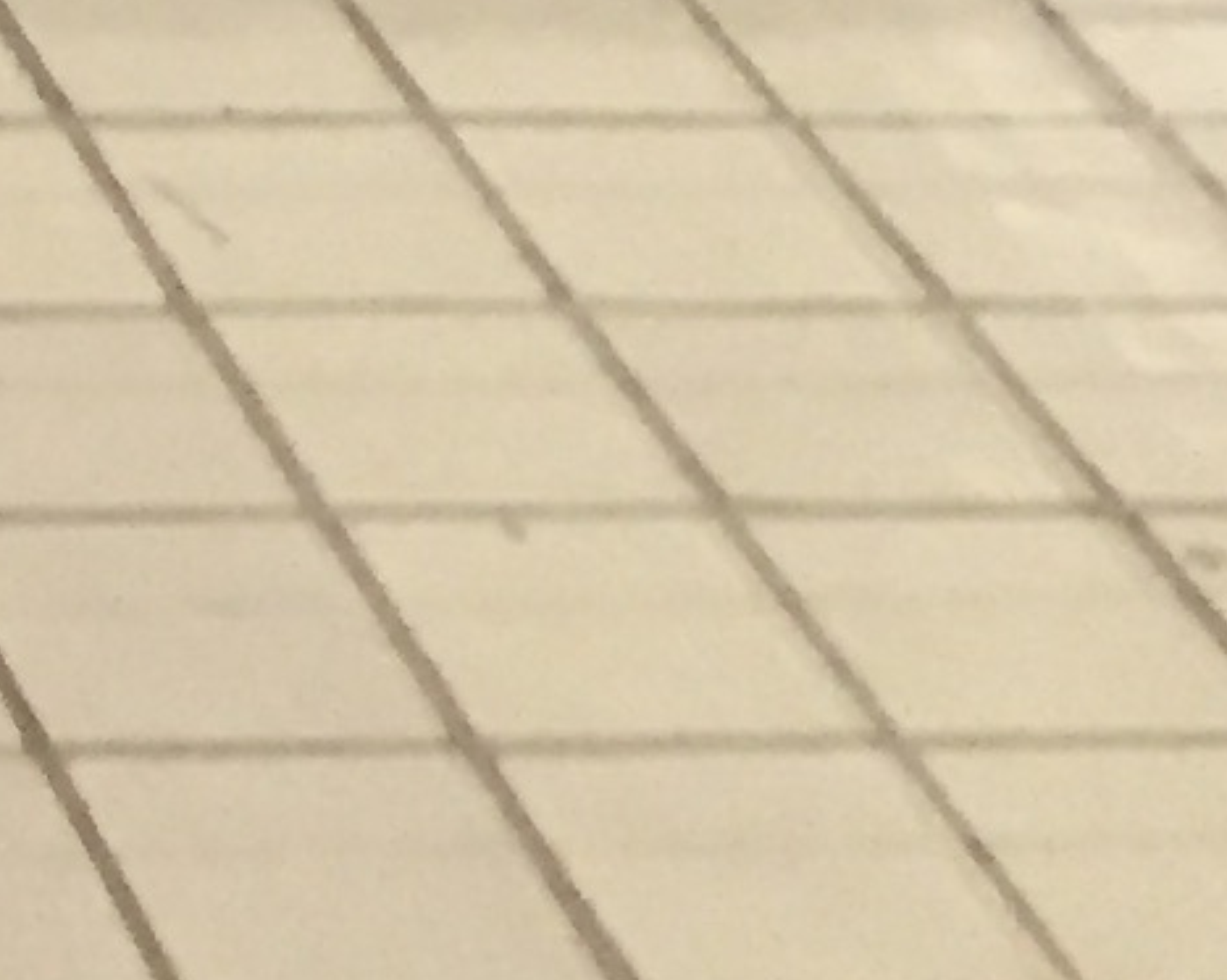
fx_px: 7186
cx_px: -1632
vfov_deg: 7.0
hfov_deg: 8.9
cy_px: -1910
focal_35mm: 198
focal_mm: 4.15
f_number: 2.2
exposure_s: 1/30
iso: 250
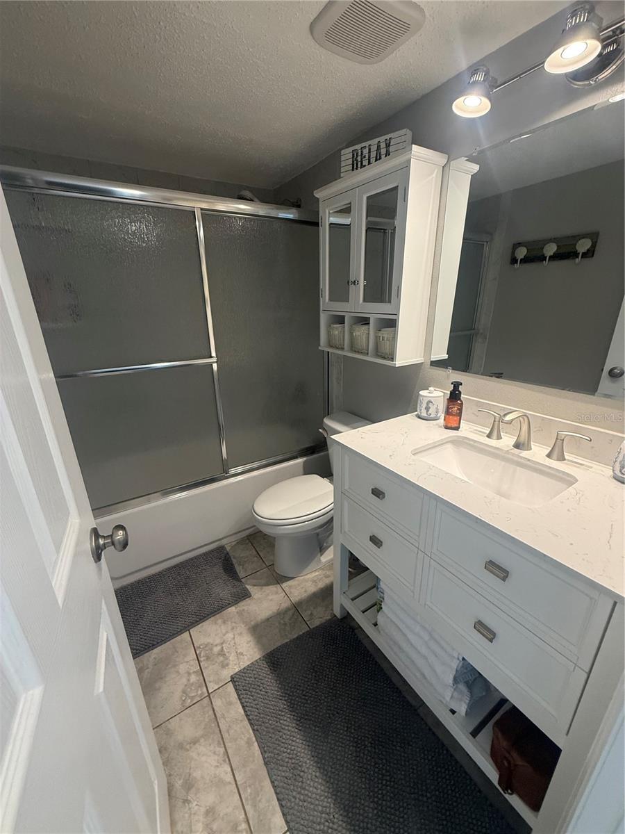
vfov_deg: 102.1
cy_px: 417
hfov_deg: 85.7
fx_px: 337
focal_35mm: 14
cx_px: 312
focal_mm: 2.22
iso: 200
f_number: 2.2
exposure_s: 1/120
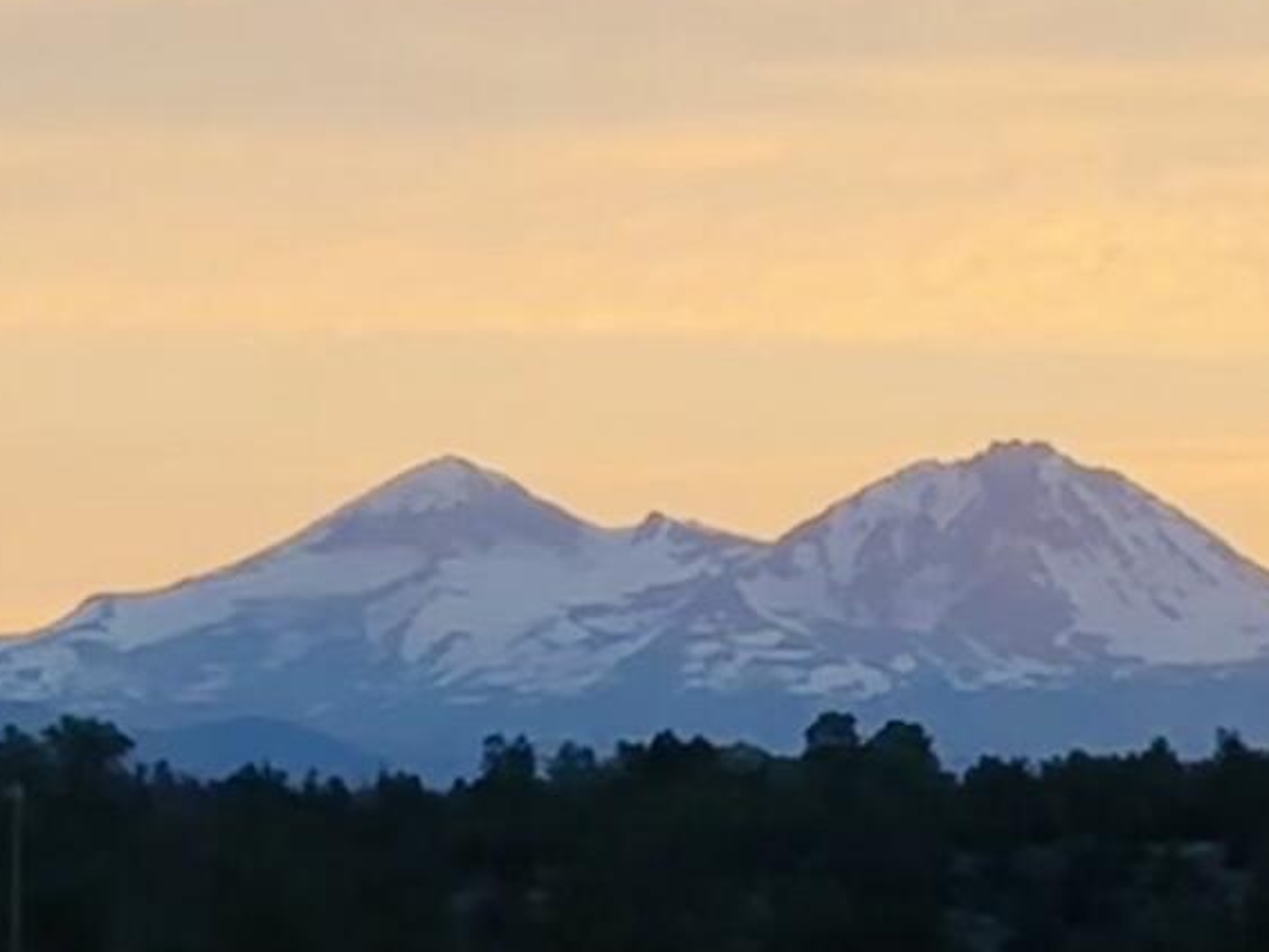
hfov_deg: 7.3
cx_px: 3048
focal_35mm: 255
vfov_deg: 5.8
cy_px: 234
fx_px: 9350
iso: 64
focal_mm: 6.86
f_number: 1.78
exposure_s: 1/401
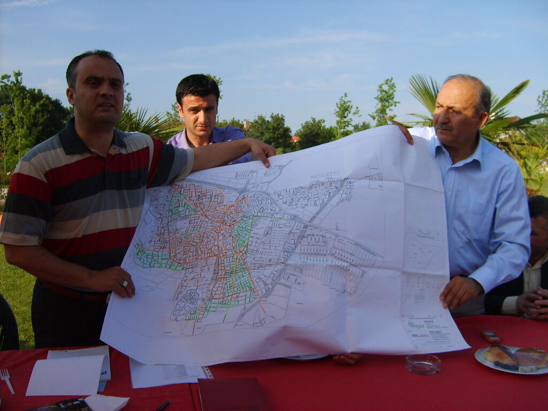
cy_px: 206
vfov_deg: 40.7
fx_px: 554
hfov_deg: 52.6
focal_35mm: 35
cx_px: 274
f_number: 2.8
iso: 50
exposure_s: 1/750
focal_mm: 5.8
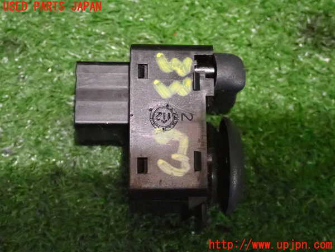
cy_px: 126
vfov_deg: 21.9
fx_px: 648
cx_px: 168
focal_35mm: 67
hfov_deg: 29.0
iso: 5000
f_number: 3.8
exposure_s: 1/40
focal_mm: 11.88
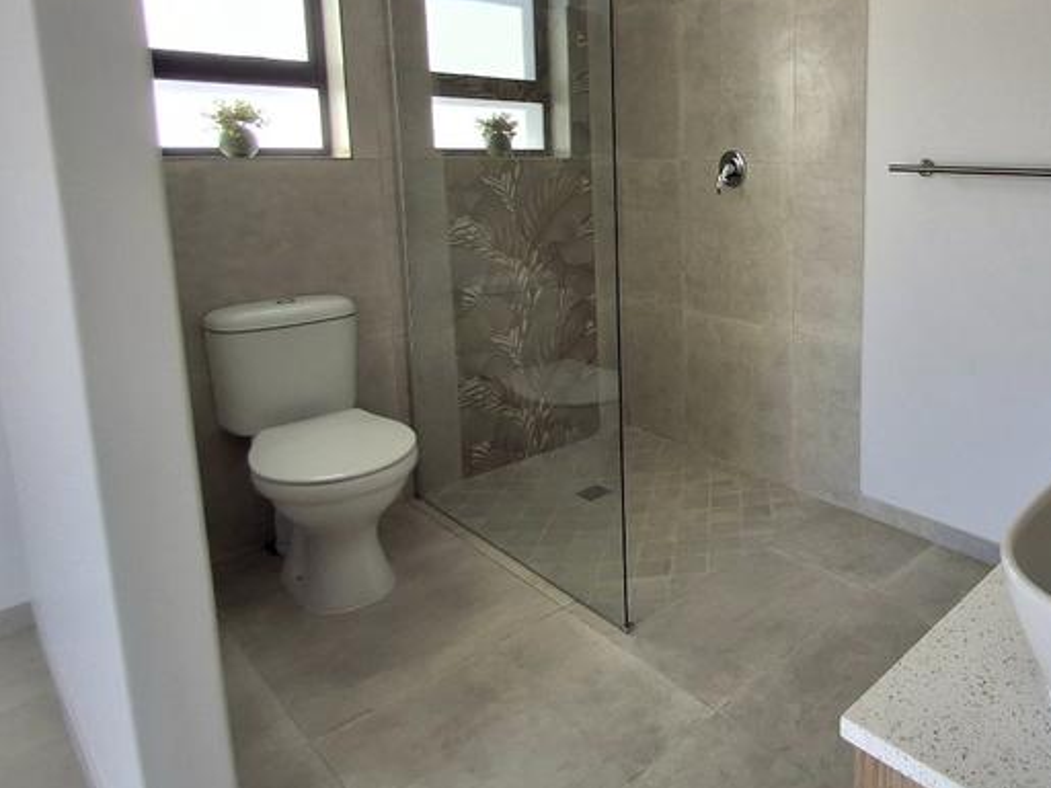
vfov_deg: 53.9
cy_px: 269
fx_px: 759
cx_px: 819
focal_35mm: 25
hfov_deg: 64.2
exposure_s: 1/149
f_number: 2.2
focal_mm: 1.64
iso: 40
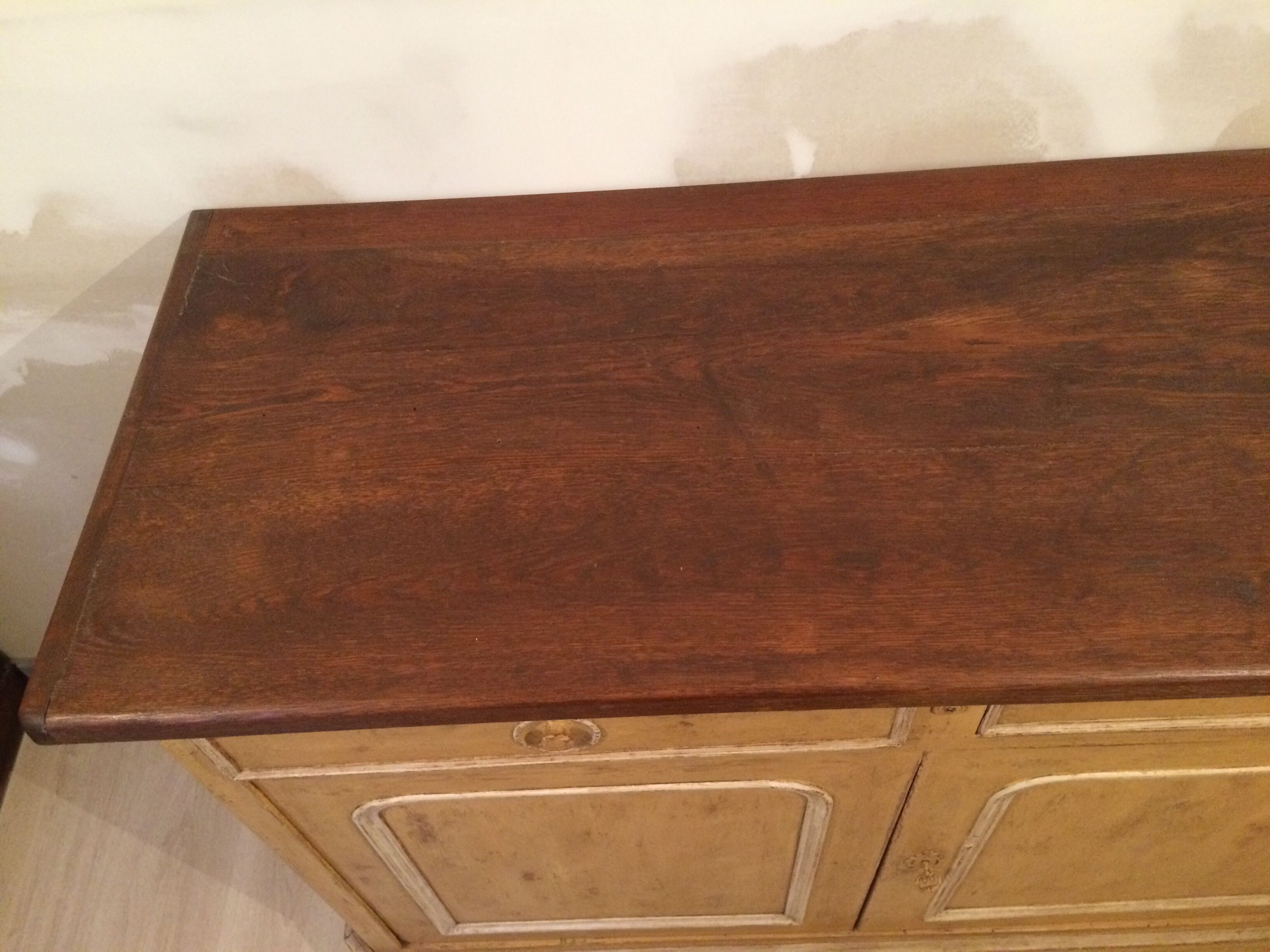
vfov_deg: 48.2
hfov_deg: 61.7
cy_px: 476
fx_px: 1064
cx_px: 635
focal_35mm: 29
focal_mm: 4.15
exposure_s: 1/25
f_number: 2.2
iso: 320
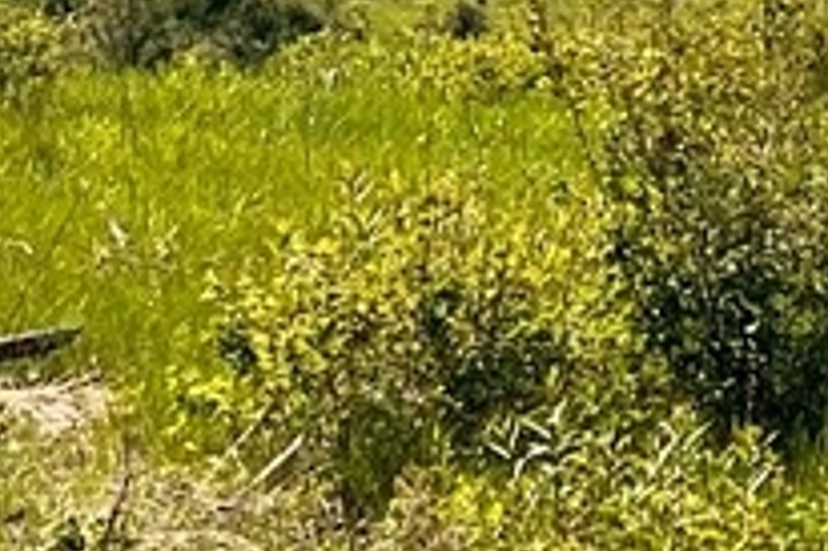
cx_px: 539
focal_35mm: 210
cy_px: -475
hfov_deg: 9.8
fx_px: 4826
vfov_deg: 6.4
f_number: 1.5
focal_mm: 5.7
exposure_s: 1/8000
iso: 50
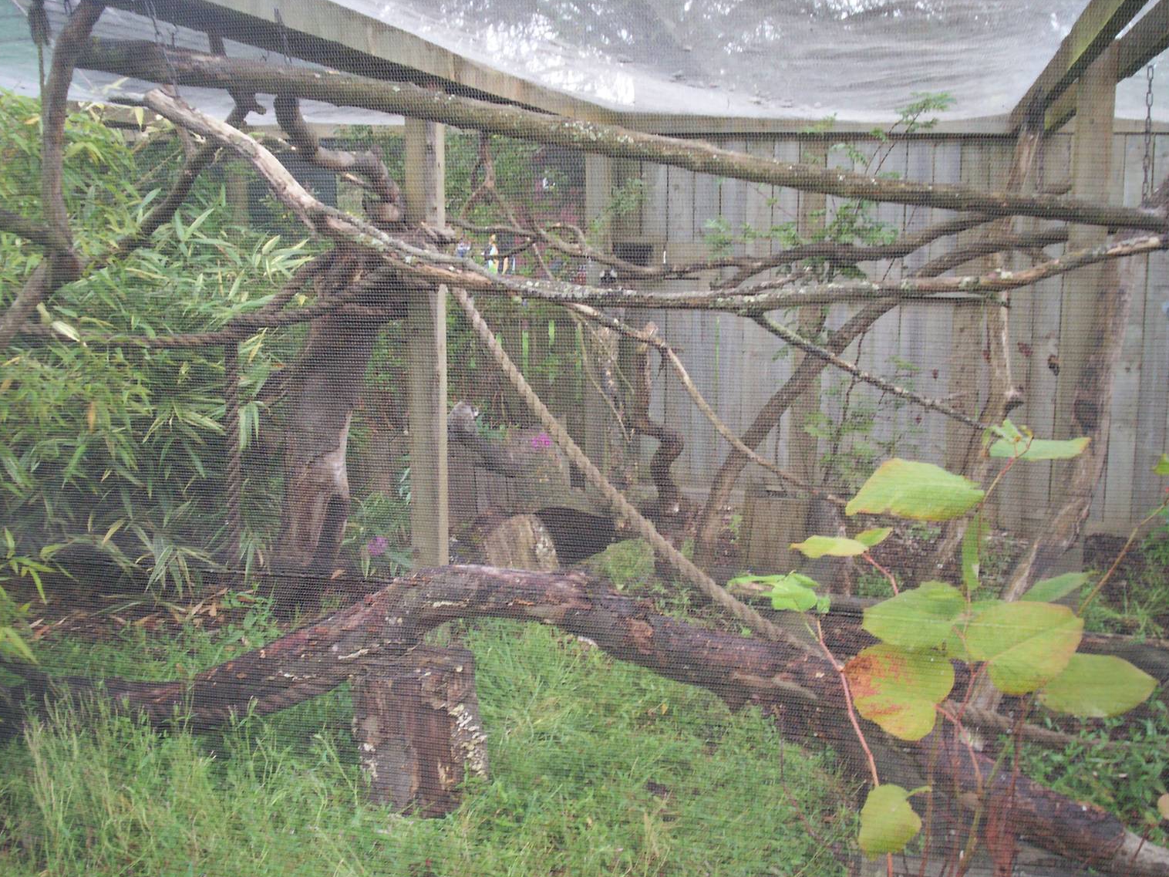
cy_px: 460
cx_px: 574
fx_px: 1283
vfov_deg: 37.7
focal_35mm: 38
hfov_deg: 49.0
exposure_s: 1/79.1
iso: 100
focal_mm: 5.9
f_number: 4.5
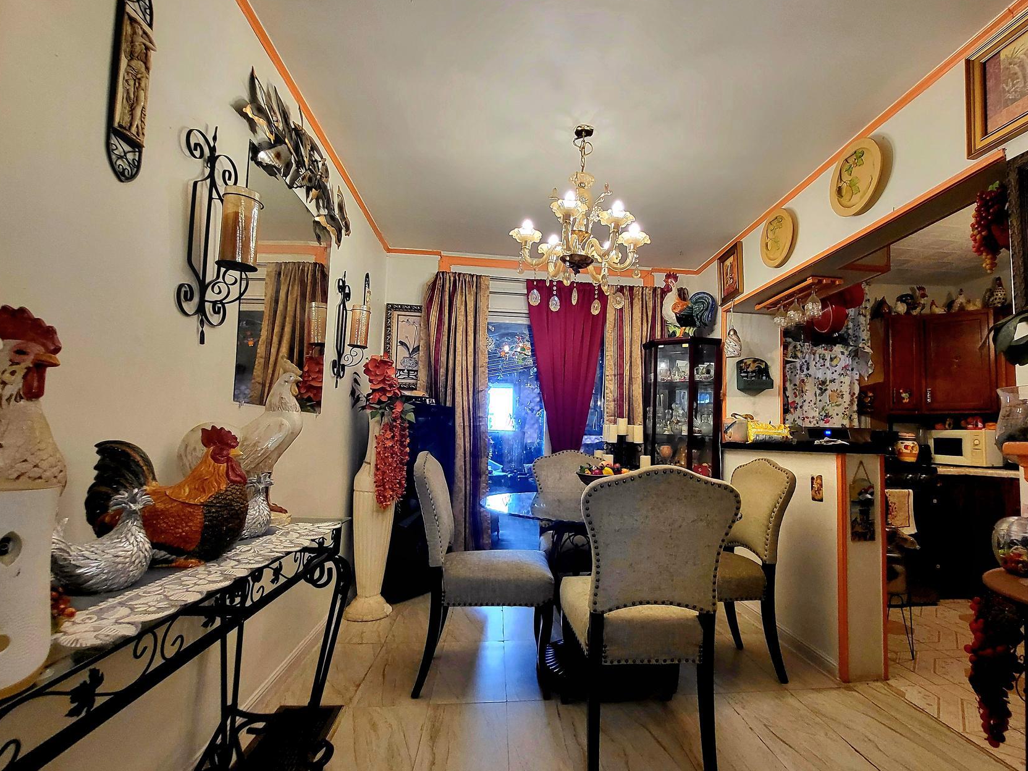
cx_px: 565
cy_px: 407
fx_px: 475
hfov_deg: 94.2
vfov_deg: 78.0
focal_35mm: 16
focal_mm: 1.74
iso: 320
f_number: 2.2
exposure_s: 1/60.2
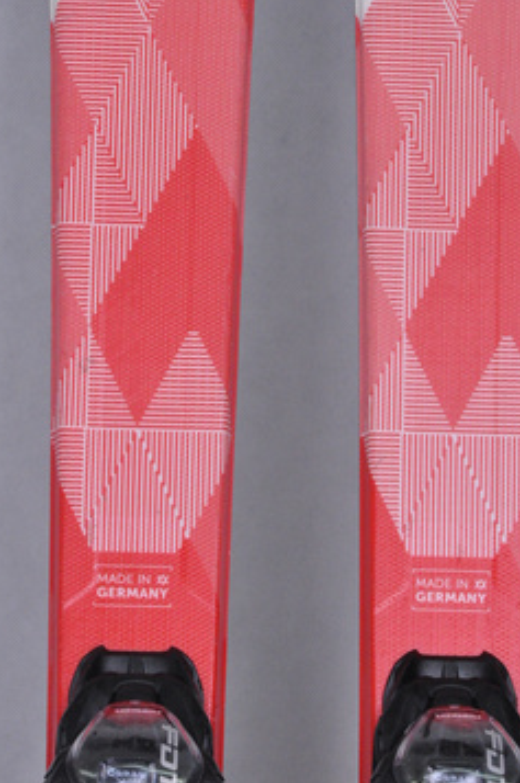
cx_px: 299
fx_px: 4316
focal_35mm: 199
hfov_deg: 6.9
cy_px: 423
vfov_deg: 10.4
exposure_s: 1/125
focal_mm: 105
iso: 3200
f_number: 9.5
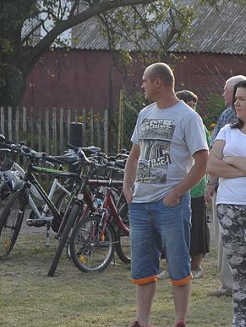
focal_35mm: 221
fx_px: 2094
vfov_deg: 9.0
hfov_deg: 6.7
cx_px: 304
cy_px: 175
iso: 800
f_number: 7.1
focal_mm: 70
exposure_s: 1/800
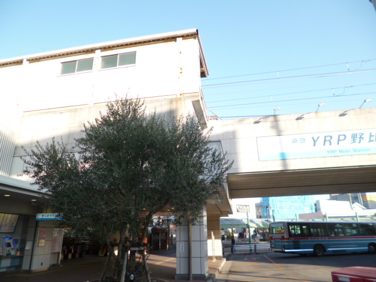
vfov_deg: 56.8
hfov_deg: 71.6
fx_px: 261
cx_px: 188
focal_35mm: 24
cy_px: 141
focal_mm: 4.3
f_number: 2.5
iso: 100
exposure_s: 1/400
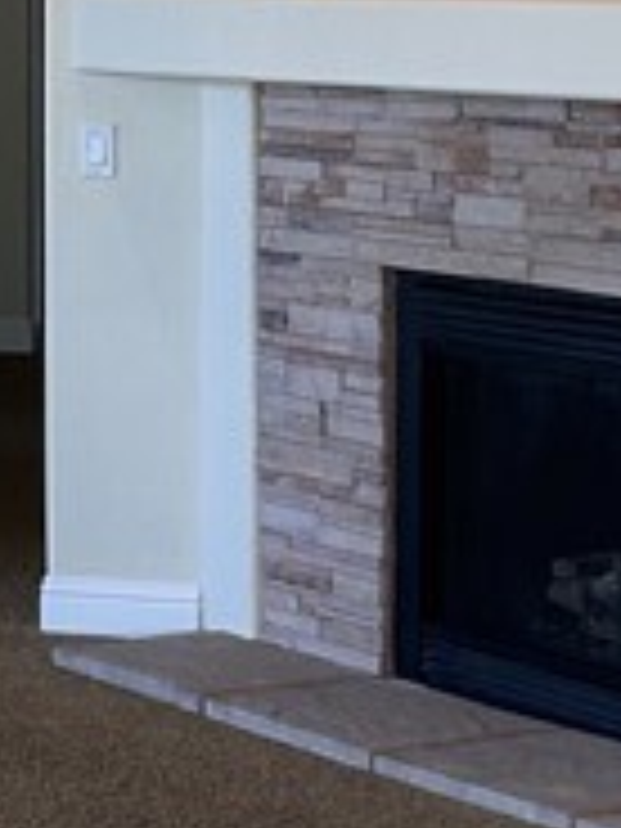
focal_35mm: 145
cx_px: -490
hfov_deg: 9.7
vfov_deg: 13.5
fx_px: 3468
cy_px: 90
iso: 80
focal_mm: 5.7
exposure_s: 1/120
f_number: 1.5
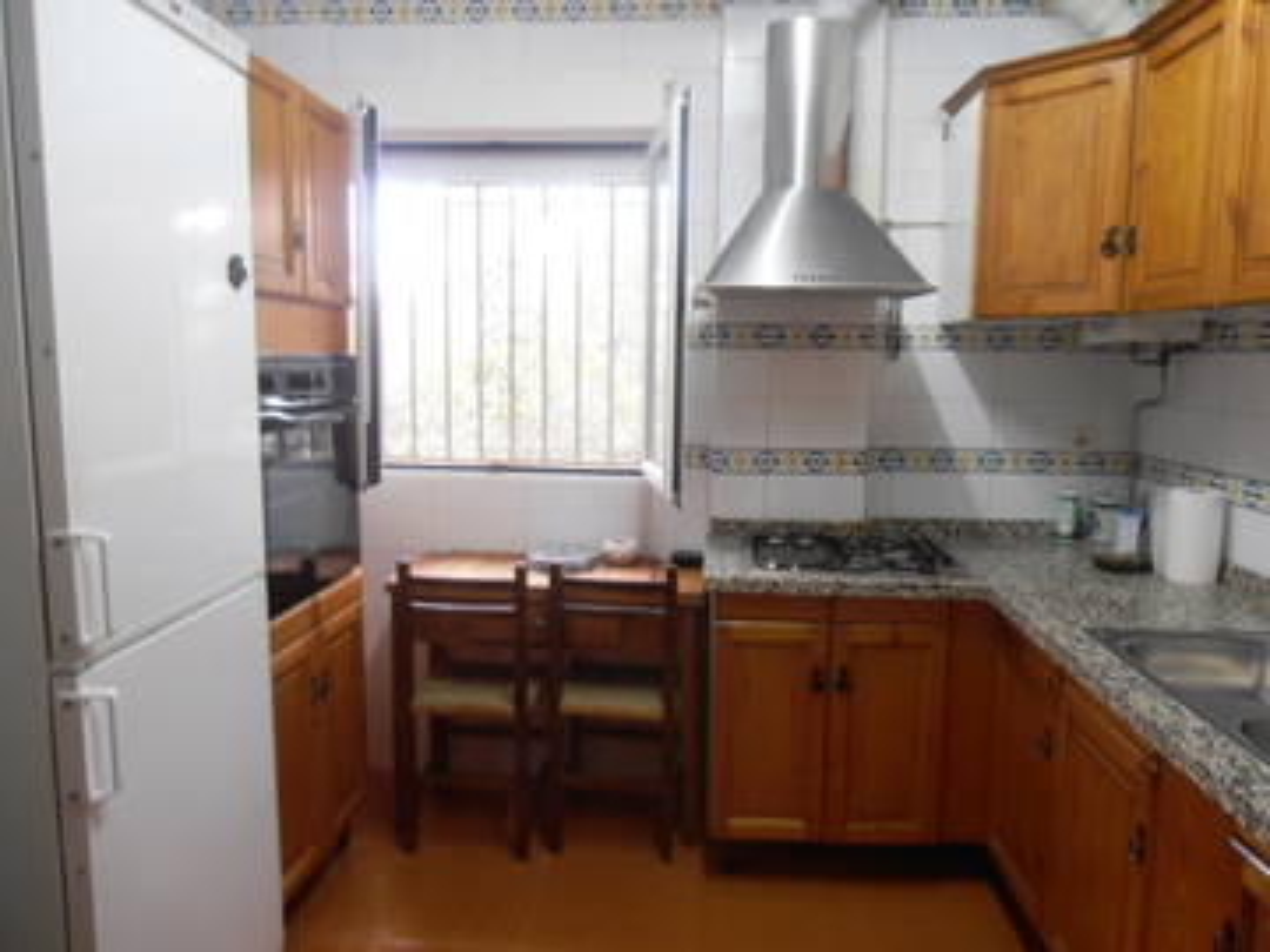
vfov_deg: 56.8
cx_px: 635
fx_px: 881
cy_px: 476
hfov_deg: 71.6
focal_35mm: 24
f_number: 3
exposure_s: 1/4
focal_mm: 4.2
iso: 125
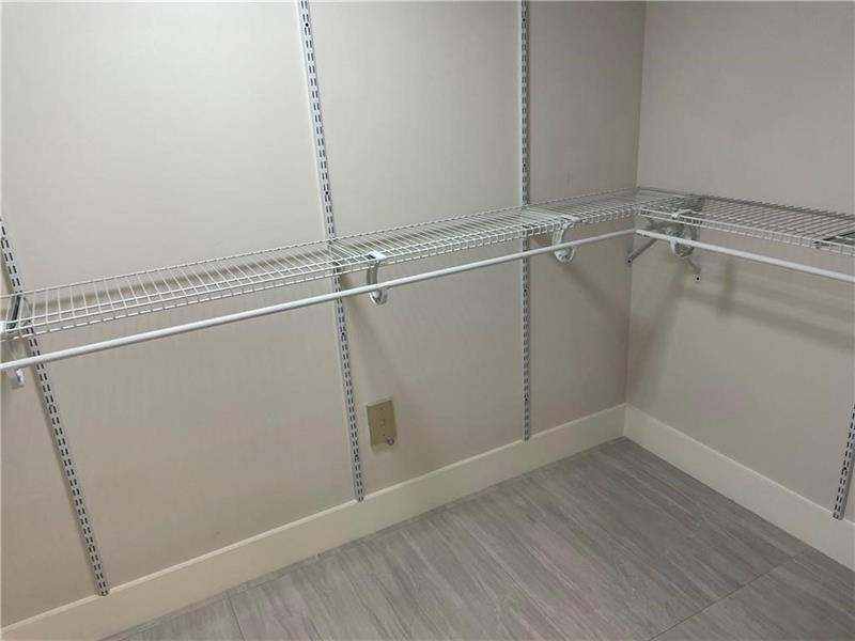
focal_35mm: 26
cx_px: 428
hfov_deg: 67.3
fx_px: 642
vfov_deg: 53.1
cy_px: 320
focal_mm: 4.2
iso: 125
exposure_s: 1/120
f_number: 1.6
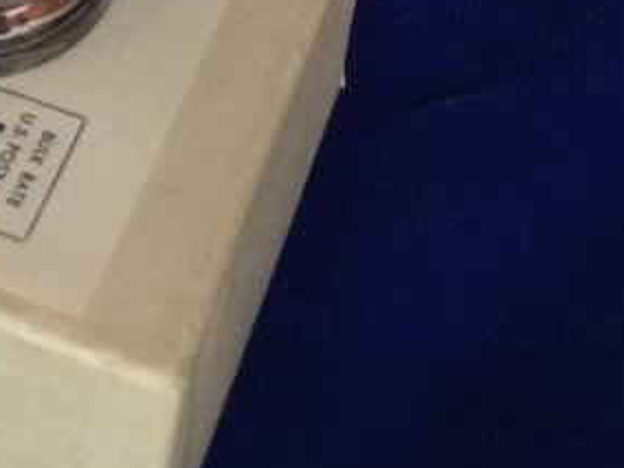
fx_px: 1713
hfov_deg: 19.8
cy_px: -236
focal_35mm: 95
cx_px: -59
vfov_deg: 14.5
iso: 320
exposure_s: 1/17
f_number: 2.2
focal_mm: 4.12
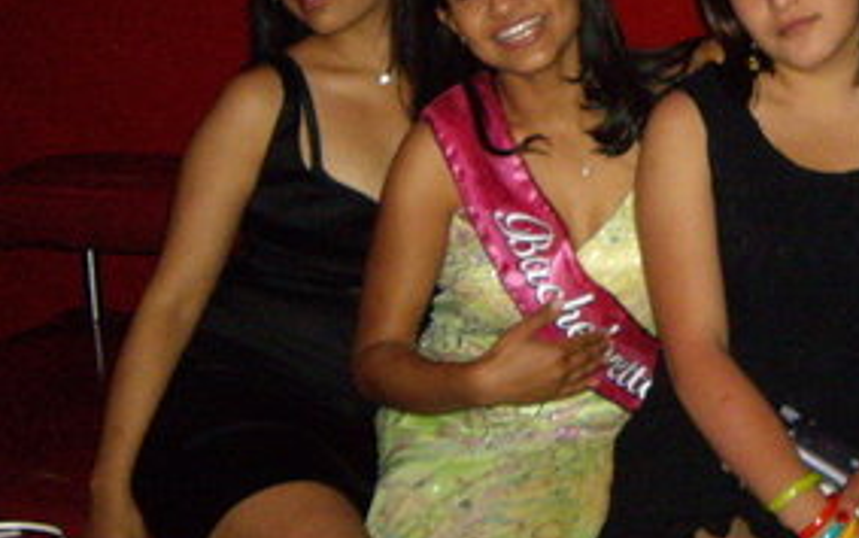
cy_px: 36
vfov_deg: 14.2
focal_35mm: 91
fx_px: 2131
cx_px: 774
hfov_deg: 22.2
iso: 400
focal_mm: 6.2
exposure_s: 1/40
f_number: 2.7
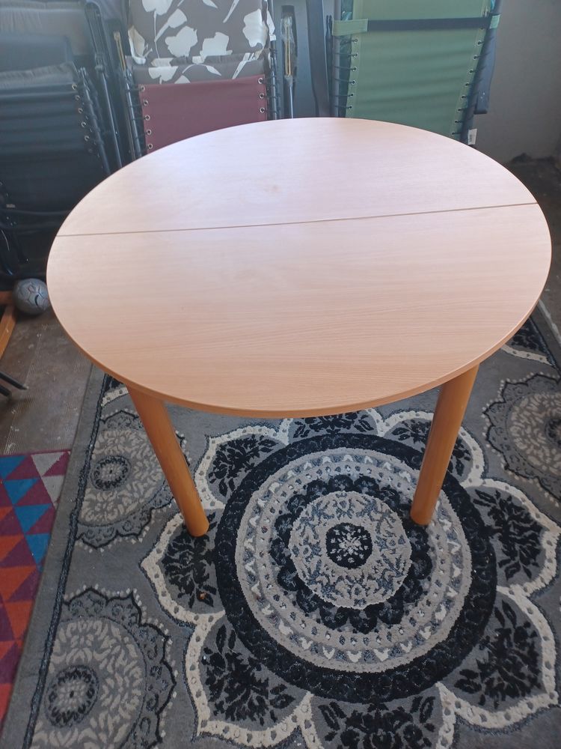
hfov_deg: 54.9
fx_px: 540
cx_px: 280
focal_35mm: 25
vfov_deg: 69.4
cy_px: 374
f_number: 1.8
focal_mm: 4.6
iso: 80
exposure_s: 1/50
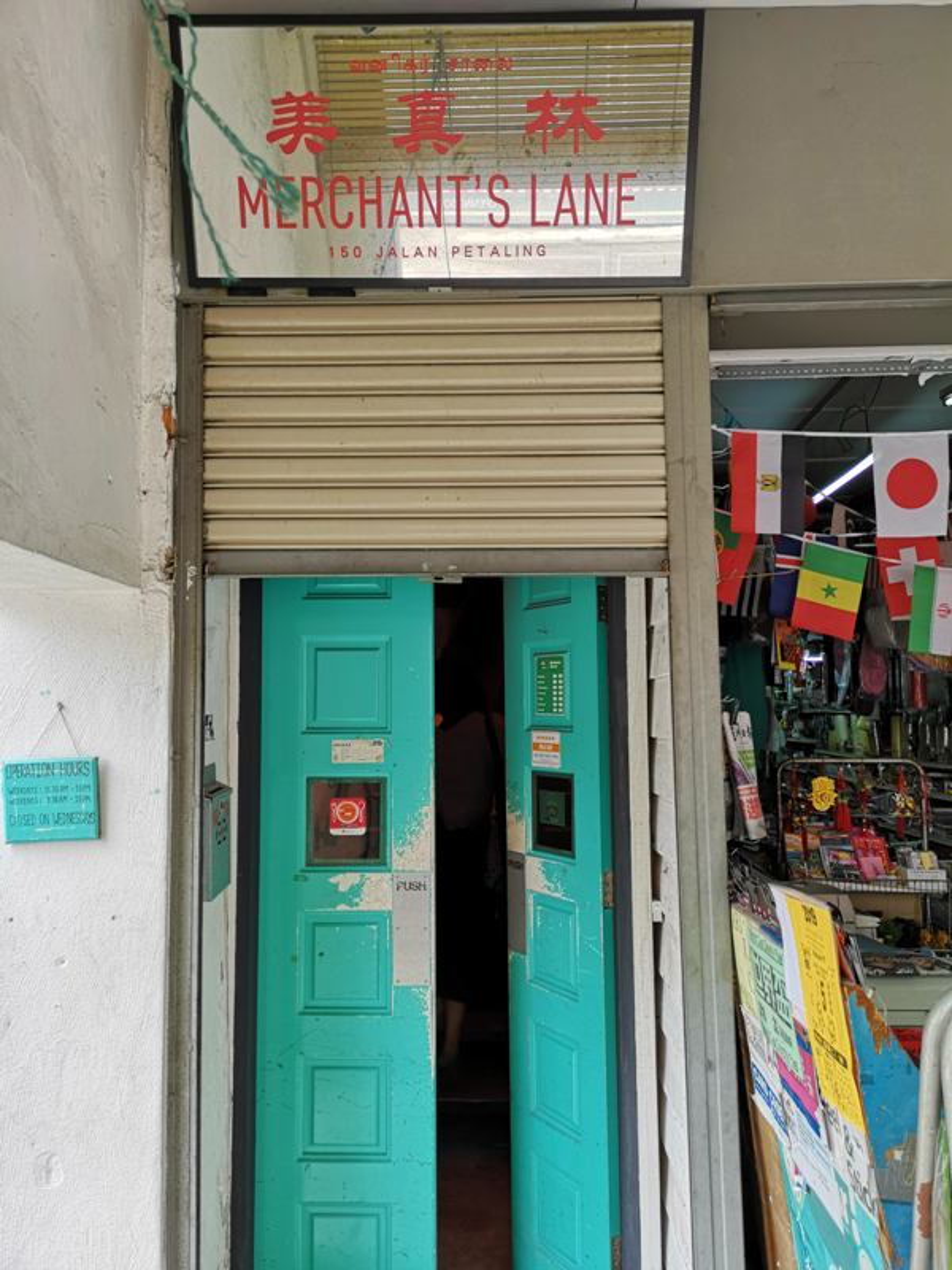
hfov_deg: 51.4
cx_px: 476
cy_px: 635
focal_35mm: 27
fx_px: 990
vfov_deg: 65.3
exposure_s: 1/141
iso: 50
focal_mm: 3.95
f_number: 1.8
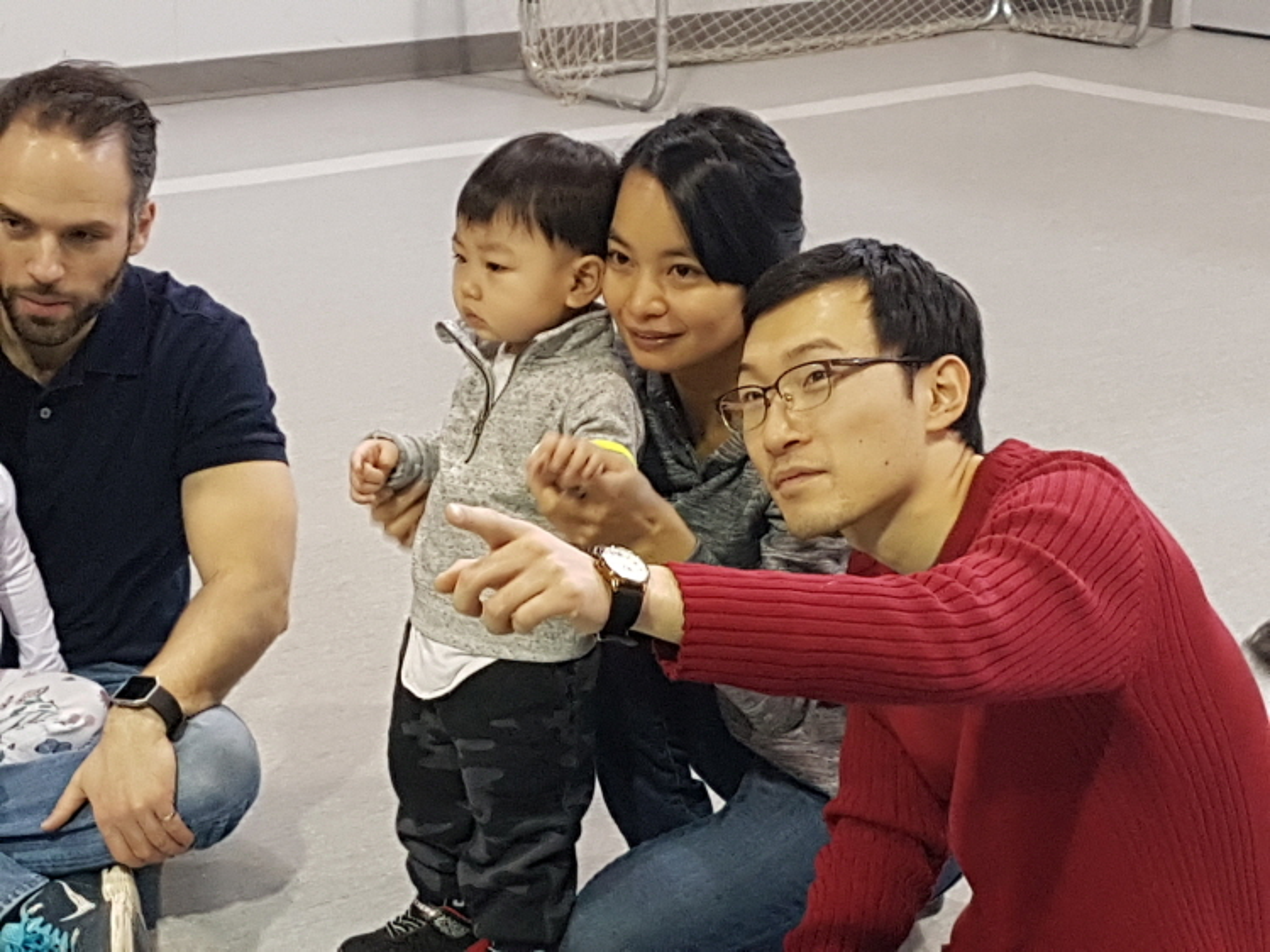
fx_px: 954
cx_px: 635
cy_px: 476
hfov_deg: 67.3
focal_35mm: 26
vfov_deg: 53.0
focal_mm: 4.2
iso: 160
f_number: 1.7
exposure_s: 1/60
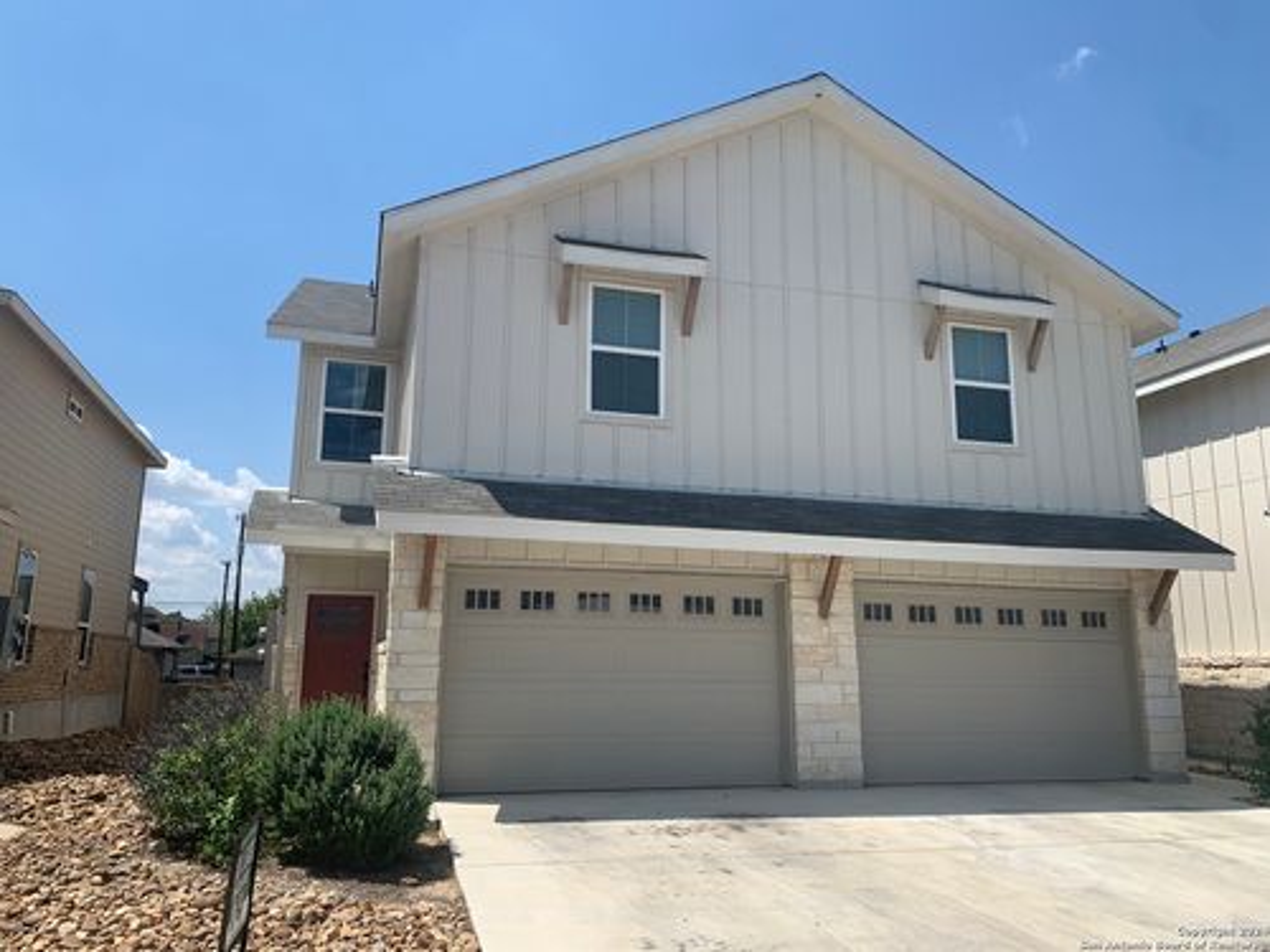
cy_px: 476
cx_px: 635
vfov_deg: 53.1
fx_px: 954
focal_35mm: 26
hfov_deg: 67.3
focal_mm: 4.25
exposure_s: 1/3401
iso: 25
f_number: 1.8
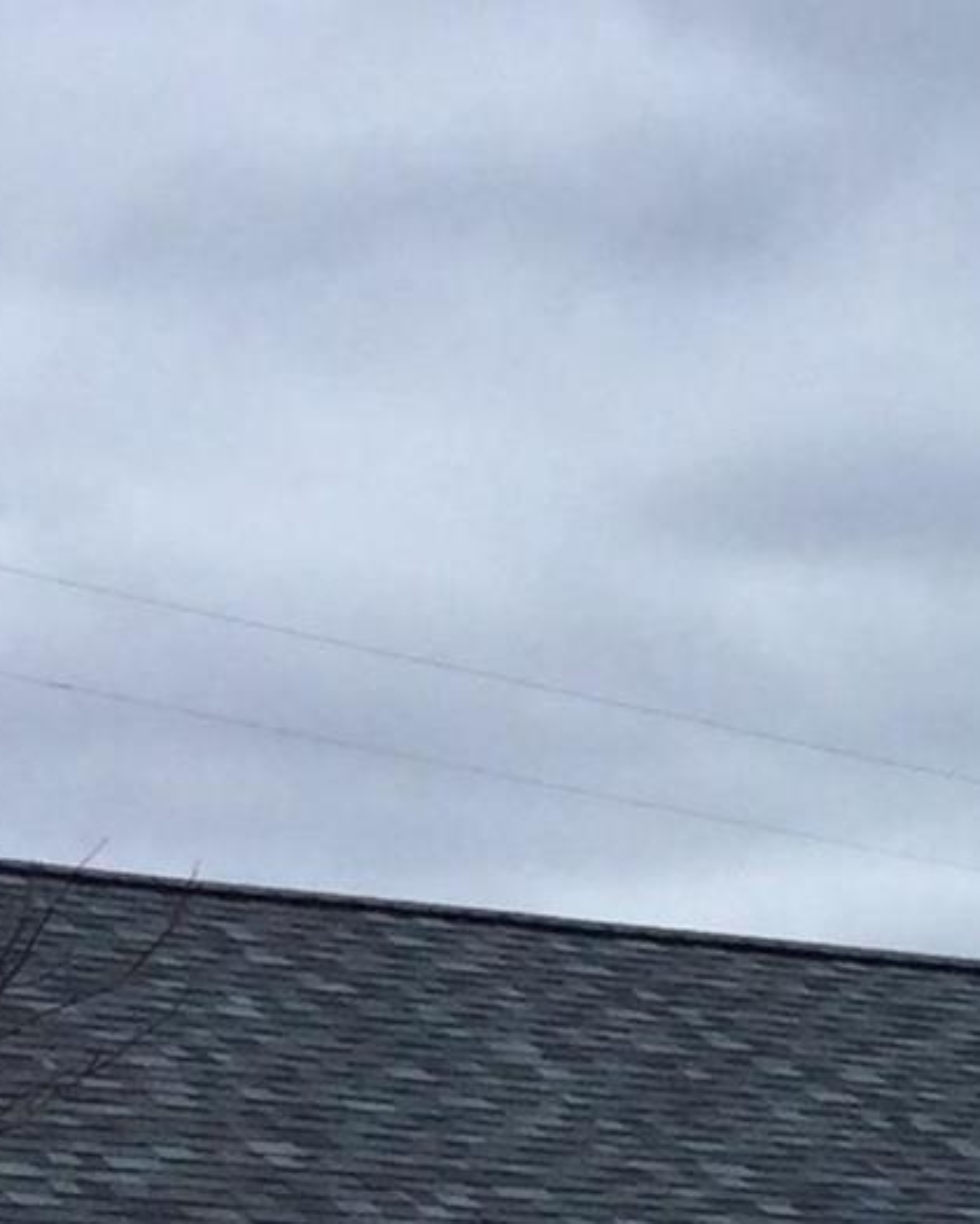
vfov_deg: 10.9
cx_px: 2541
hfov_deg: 7.9
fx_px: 6417
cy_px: 970
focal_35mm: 177
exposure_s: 1/431
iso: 25
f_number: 2.4
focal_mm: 3.3
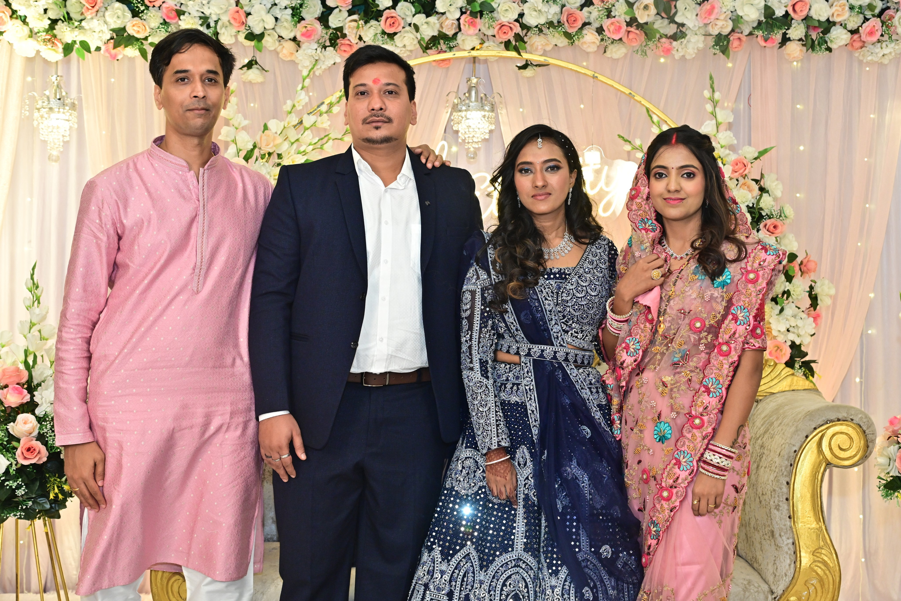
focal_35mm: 52
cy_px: 300
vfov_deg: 26.0
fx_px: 1301
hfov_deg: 38.2
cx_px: 450
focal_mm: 52
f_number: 5.6
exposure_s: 1/125
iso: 1600
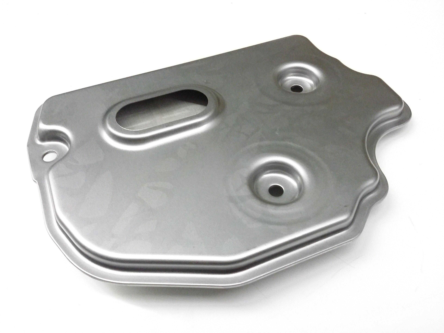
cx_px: 222
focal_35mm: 32
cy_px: 166
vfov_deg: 44.2
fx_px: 410
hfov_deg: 56.8
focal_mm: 3.4
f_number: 2.4
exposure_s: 1/15
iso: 400
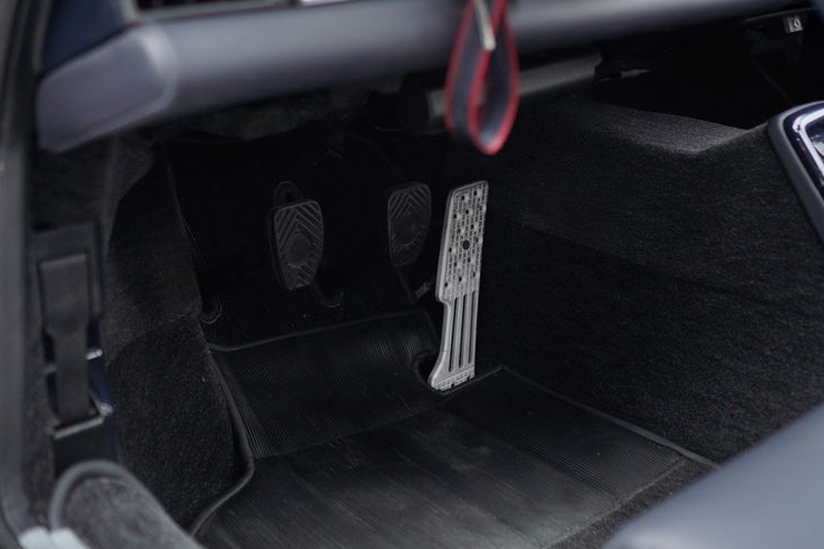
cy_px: 267
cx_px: 422
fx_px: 1248
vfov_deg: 24.8
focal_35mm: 55
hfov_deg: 36.5
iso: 500
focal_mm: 35
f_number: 2.2
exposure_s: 1/800
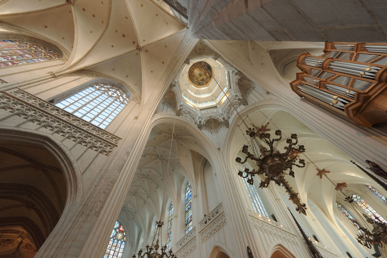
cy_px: 129
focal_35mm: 16
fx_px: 172
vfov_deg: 73.7
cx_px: 194
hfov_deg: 96.7
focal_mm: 16
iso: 1250
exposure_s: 1/40
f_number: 8
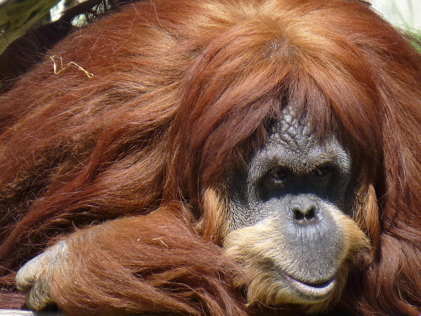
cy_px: 134
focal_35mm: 730
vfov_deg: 2.0
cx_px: 214
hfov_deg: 2.7
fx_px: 8877
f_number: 6.4
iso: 100
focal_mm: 86
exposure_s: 1/125
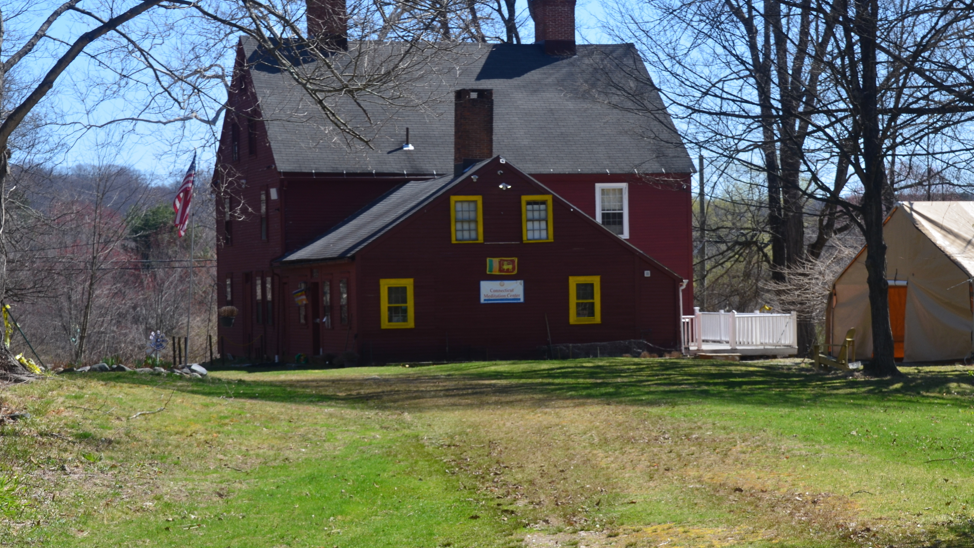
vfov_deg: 13.9
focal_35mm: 87
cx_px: 515
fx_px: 2247
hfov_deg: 24.5
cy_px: 264
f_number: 11
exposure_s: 1/125
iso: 160
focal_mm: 50
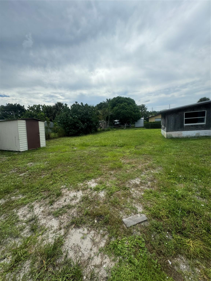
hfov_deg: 85.7
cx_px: 106
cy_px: 140
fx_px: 114
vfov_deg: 102.1
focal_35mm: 14
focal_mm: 2.22
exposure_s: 1/1880
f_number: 2.2
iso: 50
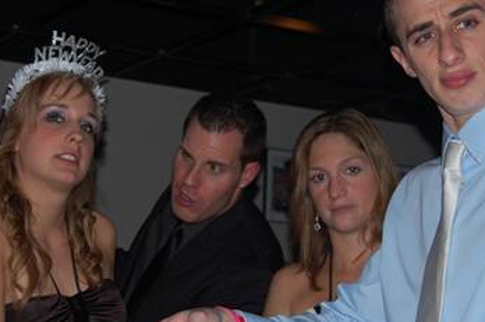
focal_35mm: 82
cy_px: 187
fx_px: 1103
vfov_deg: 16.6
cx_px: 227
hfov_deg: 24.8
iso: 400
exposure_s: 1/60
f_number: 5
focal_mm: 38
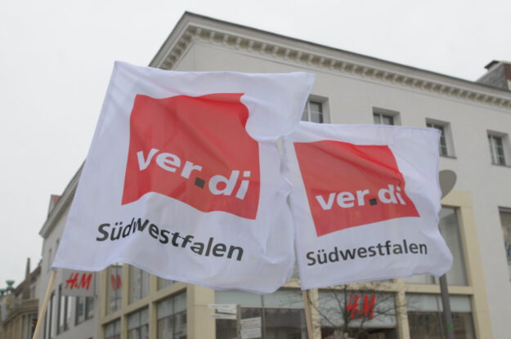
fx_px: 659
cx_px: 256
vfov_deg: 28.9
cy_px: 170
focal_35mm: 46
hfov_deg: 42.4
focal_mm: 31
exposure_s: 1/800
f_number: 5.6
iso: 400
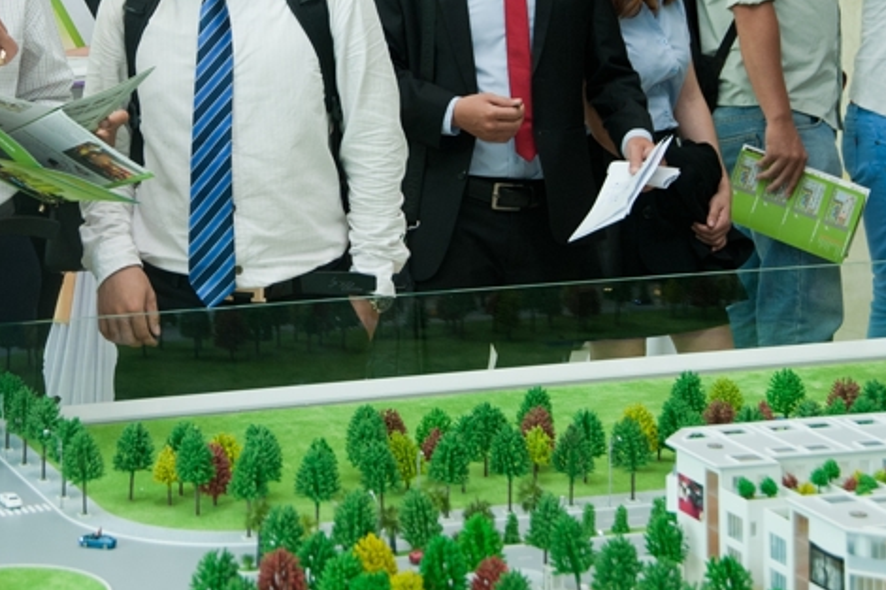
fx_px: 2263
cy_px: 5
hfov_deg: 21.9
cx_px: 205
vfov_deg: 14.6
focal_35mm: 92
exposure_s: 1/250
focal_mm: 45
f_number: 6.3
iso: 1600
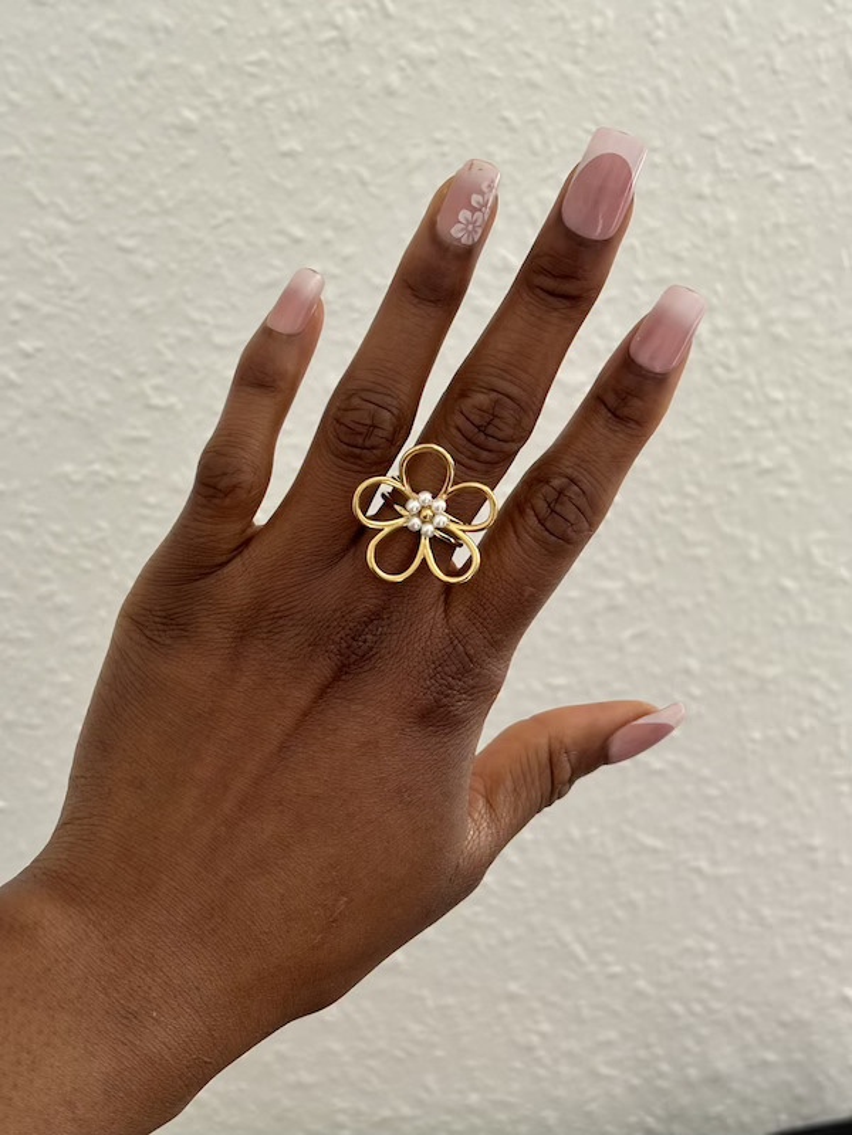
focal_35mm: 52
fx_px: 1706
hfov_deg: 28.0
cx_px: 426
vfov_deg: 36.8
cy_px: 568
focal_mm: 5.96
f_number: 1.6
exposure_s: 1/60
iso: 125
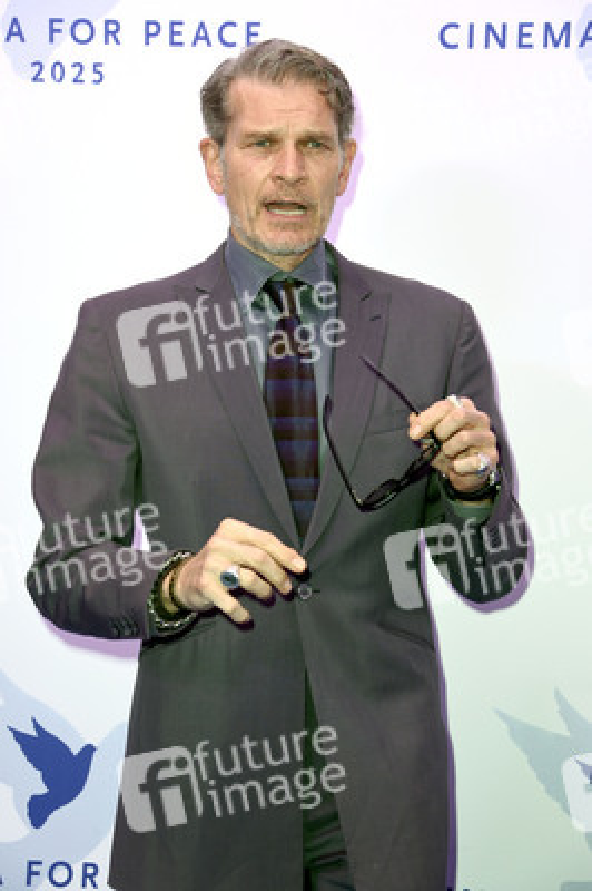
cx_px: 296
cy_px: 446
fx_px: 2224
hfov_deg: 15.2
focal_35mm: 90
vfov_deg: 22.6
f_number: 5.6
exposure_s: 1/250
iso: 800
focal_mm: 90
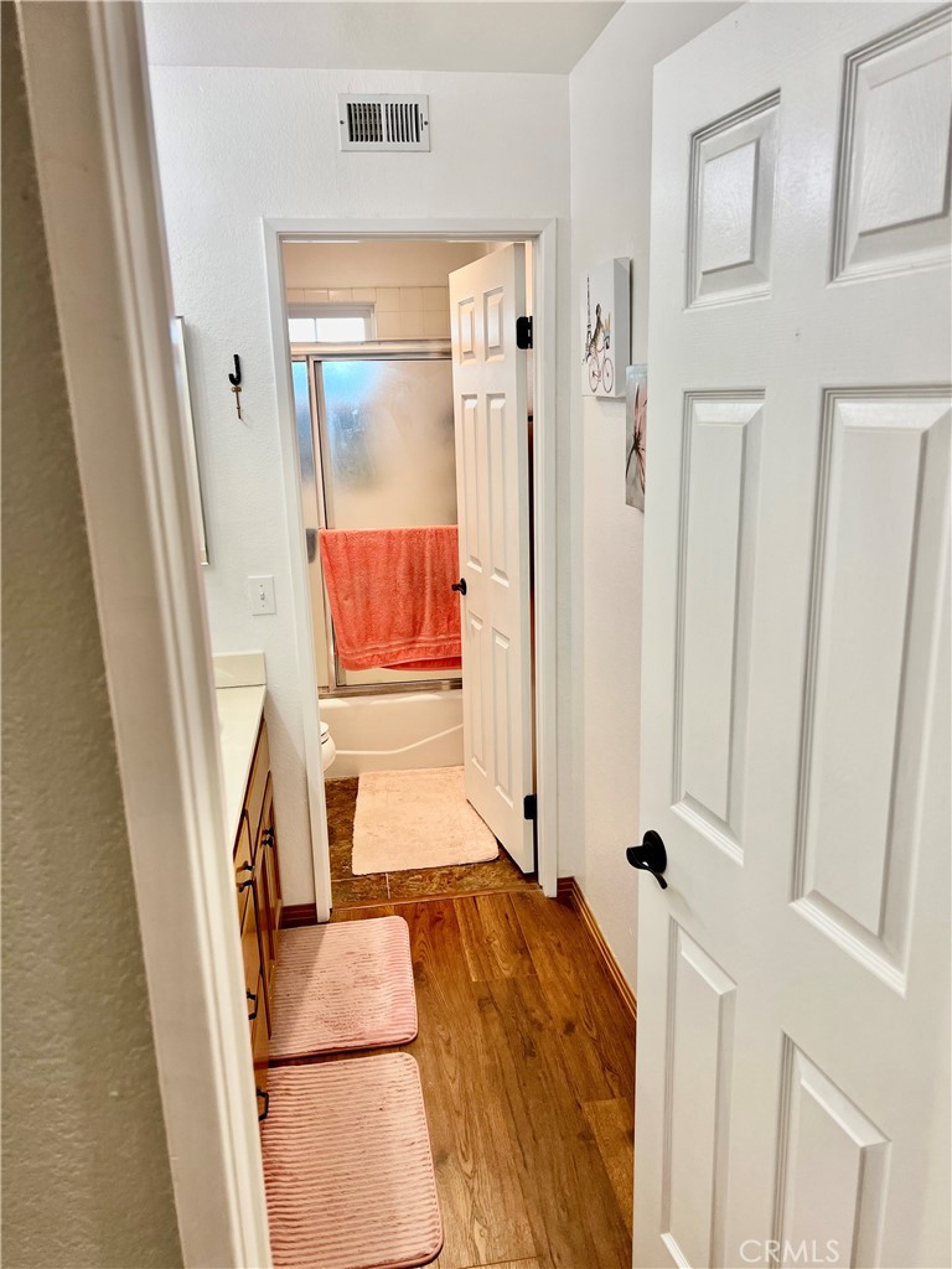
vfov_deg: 67.3
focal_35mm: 26
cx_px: 476
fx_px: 953
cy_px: 634
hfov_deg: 53.1
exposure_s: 1/60
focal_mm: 5.7
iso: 64
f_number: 1.5
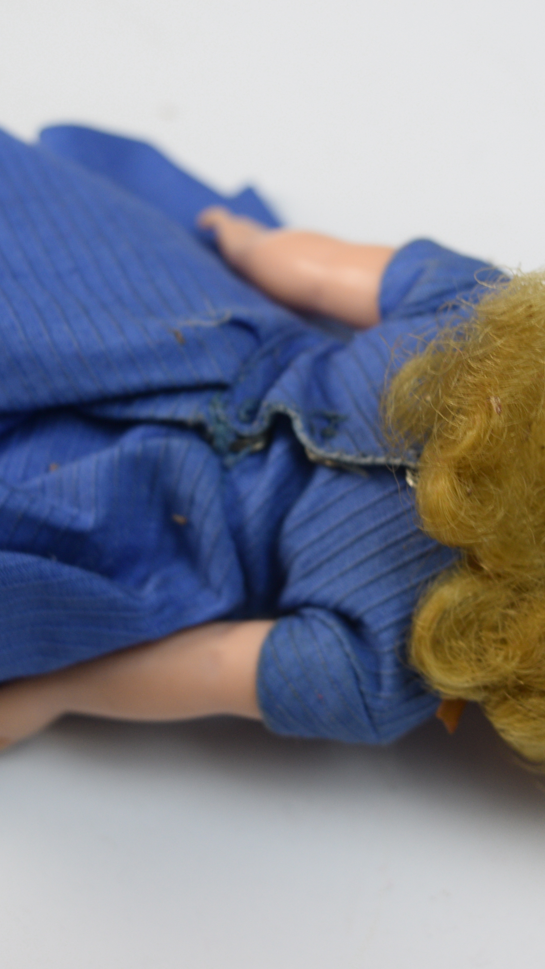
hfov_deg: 18.8
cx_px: 355
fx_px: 1639
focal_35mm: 64
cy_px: 485
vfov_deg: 32.9
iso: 400
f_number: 5
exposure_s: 1/100
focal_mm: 27
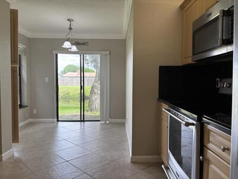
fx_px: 179
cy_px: 90
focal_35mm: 26
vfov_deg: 53.1
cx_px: 119
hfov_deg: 67.3
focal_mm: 5.96
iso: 64
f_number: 1.6
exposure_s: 1/120
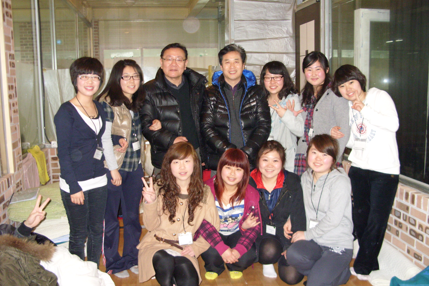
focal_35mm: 40
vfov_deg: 33.4
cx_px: 214
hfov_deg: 48.5
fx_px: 477
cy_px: 156
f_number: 2.8
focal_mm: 6.3
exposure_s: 1/30
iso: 400
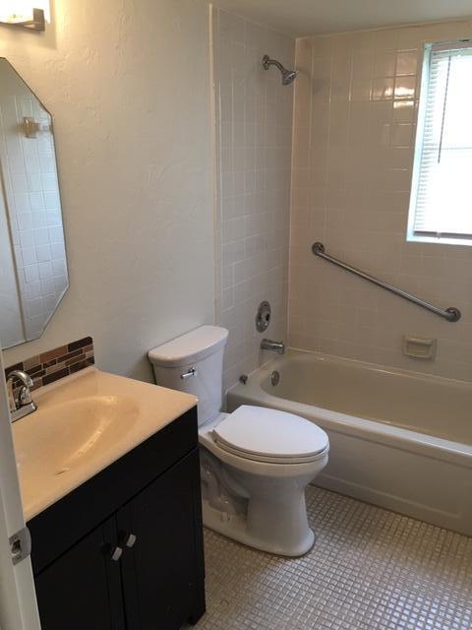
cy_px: 315
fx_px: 527
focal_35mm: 29
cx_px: 236
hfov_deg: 48.2
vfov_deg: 61.7
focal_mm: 4.15
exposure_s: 1/15
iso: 32
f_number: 2.2
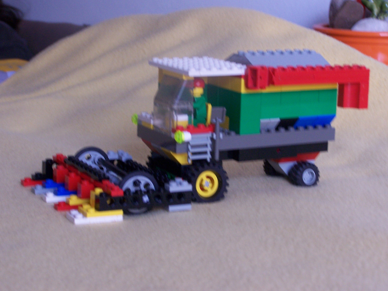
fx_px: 953
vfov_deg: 17.4
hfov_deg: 23.0
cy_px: 140
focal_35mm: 85
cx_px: 200
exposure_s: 1/25
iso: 140
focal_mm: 13.7
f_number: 3.2
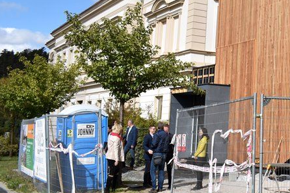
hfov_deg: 29.3
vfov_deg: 21.6
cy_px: 42
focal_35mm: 62
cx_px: 318
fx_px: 499
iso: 100
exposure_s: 1/250
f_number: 8
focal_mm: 18
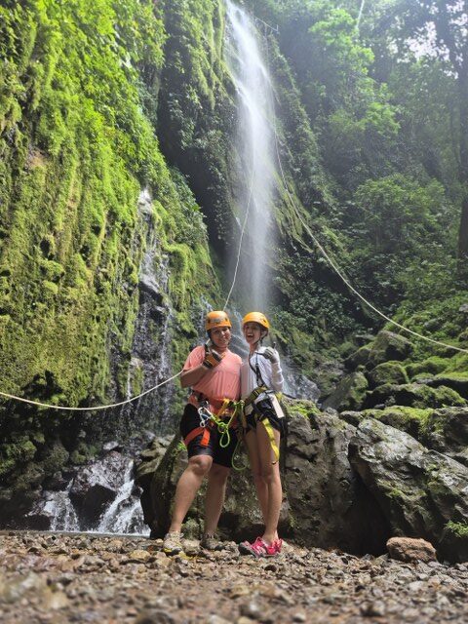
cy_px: 312
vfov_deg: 73.9
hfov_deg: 58.9
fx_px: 415
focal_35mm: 23
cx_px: 234
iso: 160
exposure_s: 1/120
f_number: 1.8
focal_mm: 5.4
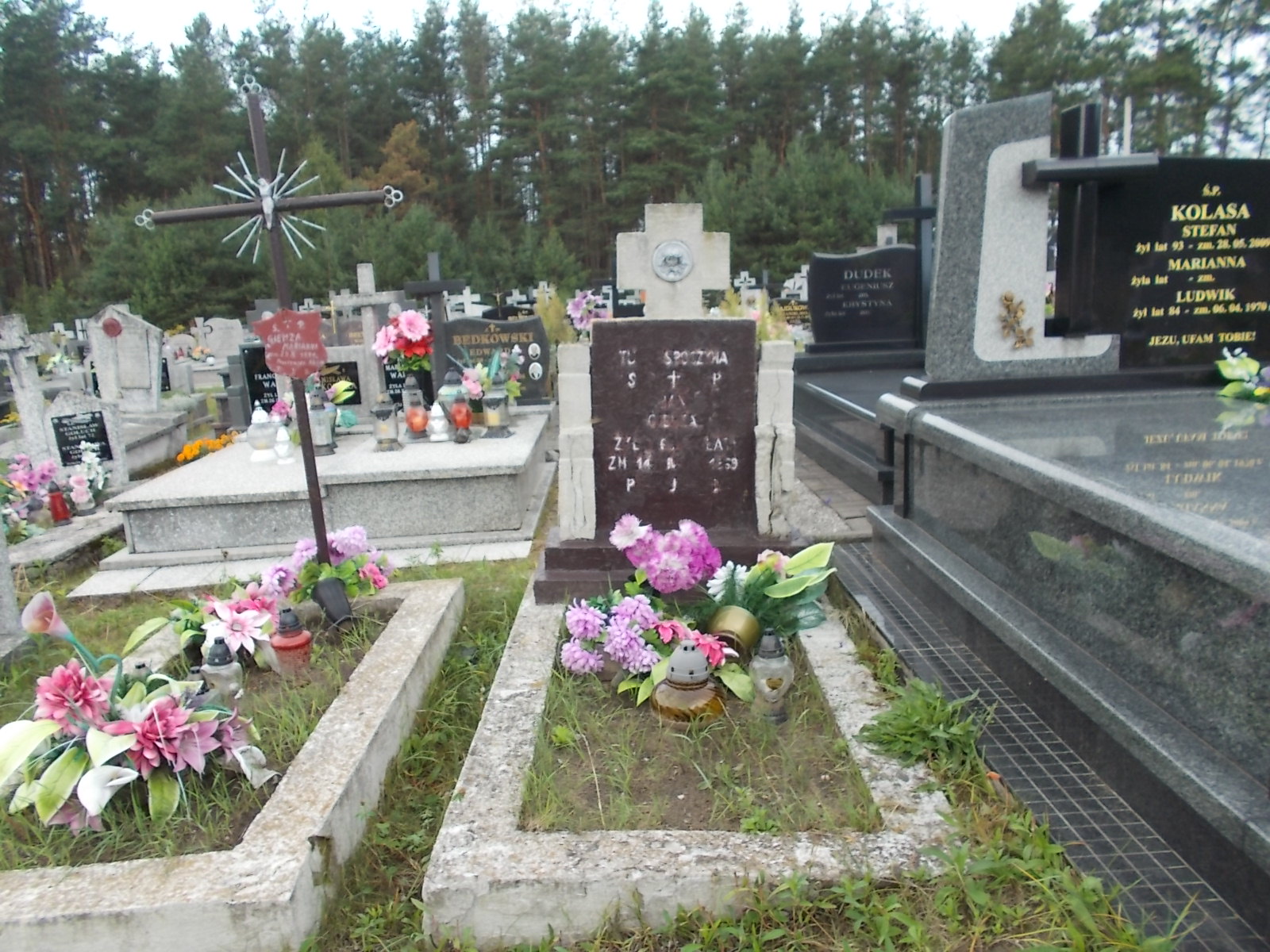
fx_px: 954
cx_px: 635
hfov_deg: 67.3
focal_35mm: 26
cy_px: 476
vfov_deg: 53.1
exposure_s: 1/250
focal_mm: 4.6
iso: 80
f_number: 3.2
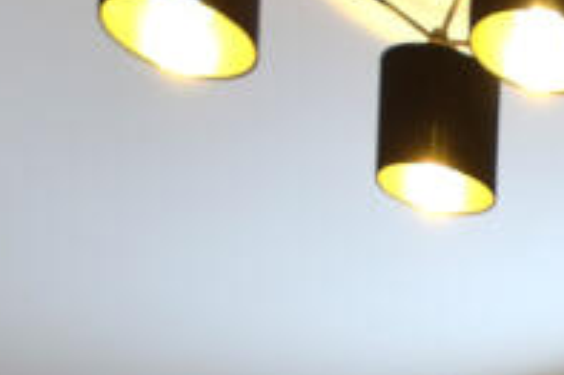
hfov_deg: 22.3
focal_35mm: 78
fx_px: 1221
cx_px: 802
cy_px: 892
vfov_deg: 13.2
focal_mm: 10
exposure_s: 1/100
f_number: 5
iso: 400
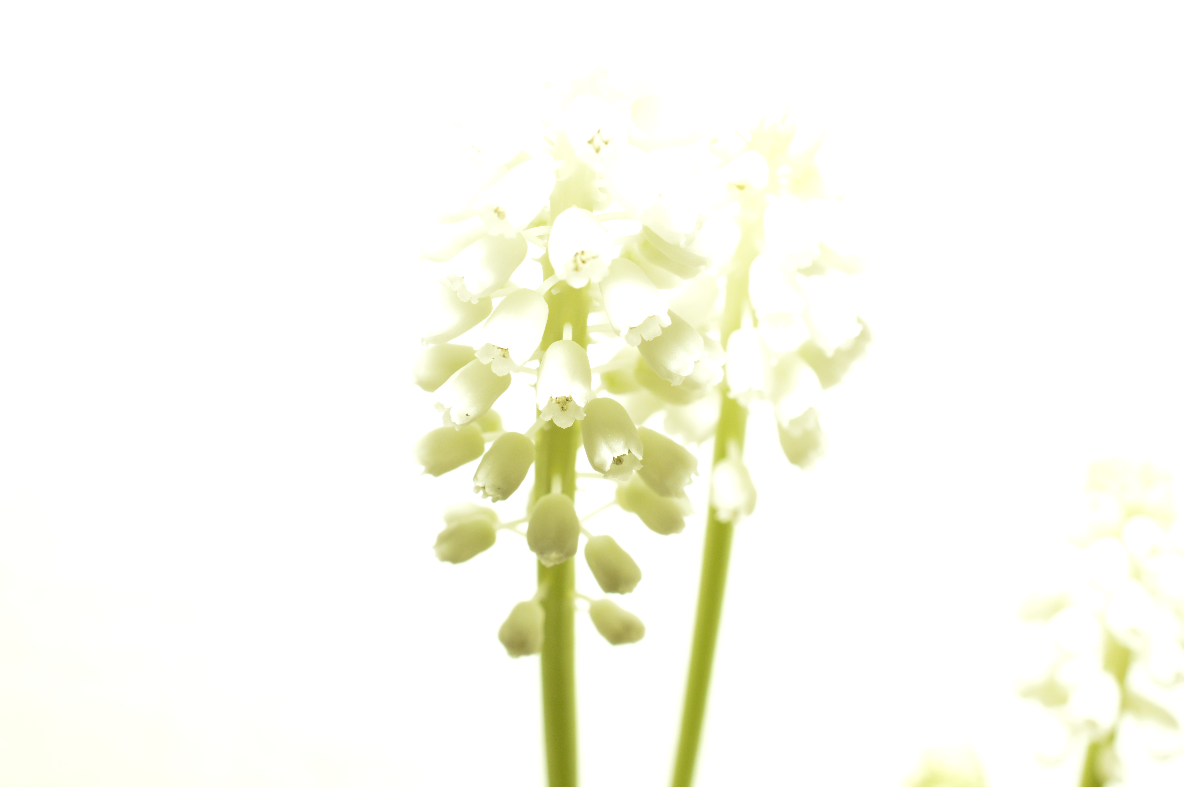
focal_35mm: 60
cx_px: 592
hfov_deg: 33.4
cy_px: 394
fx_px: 1972
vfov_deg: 22.6
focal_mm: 40
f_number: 14
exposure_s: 1/200
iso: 800
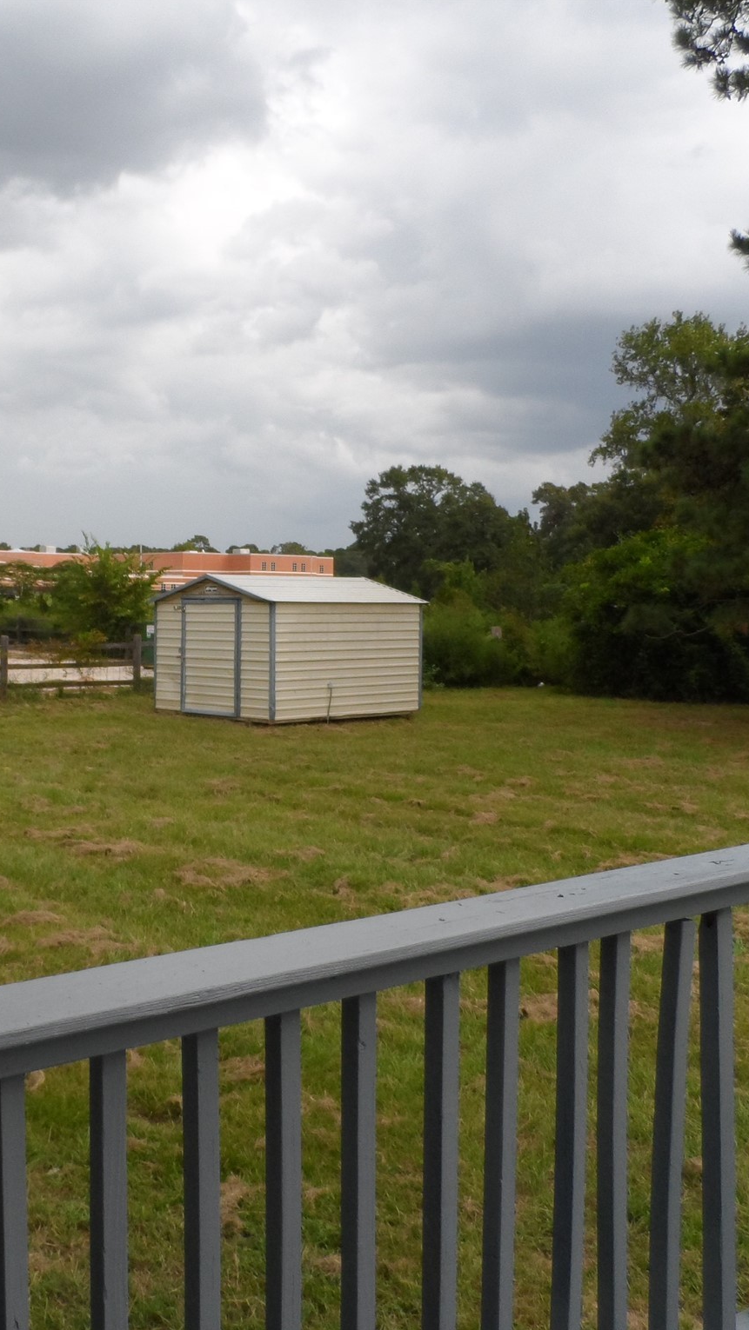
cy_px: 664
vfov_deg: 56.6
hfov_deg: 33.0
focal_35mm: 35
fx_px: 1235
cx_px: 171
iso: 80
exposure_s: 1/250
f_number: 3.2
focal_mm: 4
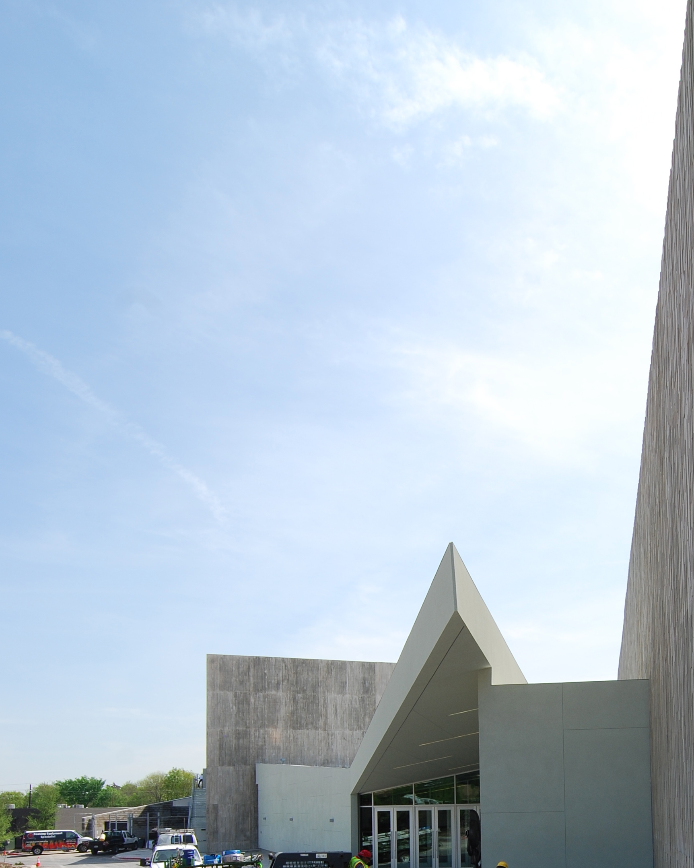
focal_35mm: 28
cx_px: 501
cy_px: 766
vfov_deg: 55.1
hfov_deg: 50.1
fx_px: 715
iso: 100
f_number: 9
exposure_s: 1/125
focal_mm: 11
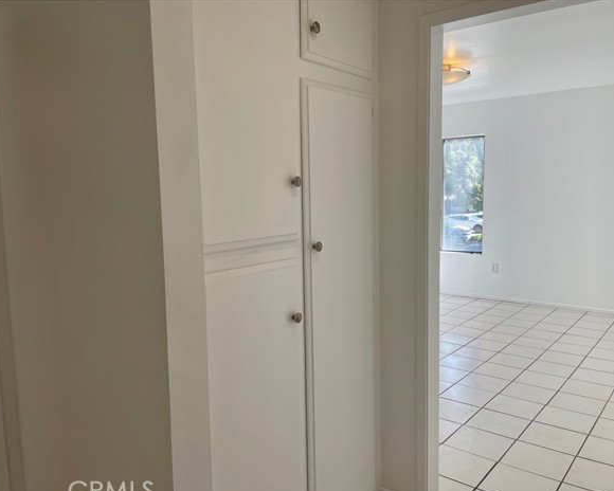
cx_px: 308
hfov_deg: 62.2
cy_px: 252
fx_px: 509
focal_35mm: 28
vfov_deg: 51.5
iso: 32
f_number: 1.6
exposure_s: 1/190
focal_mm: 4.2
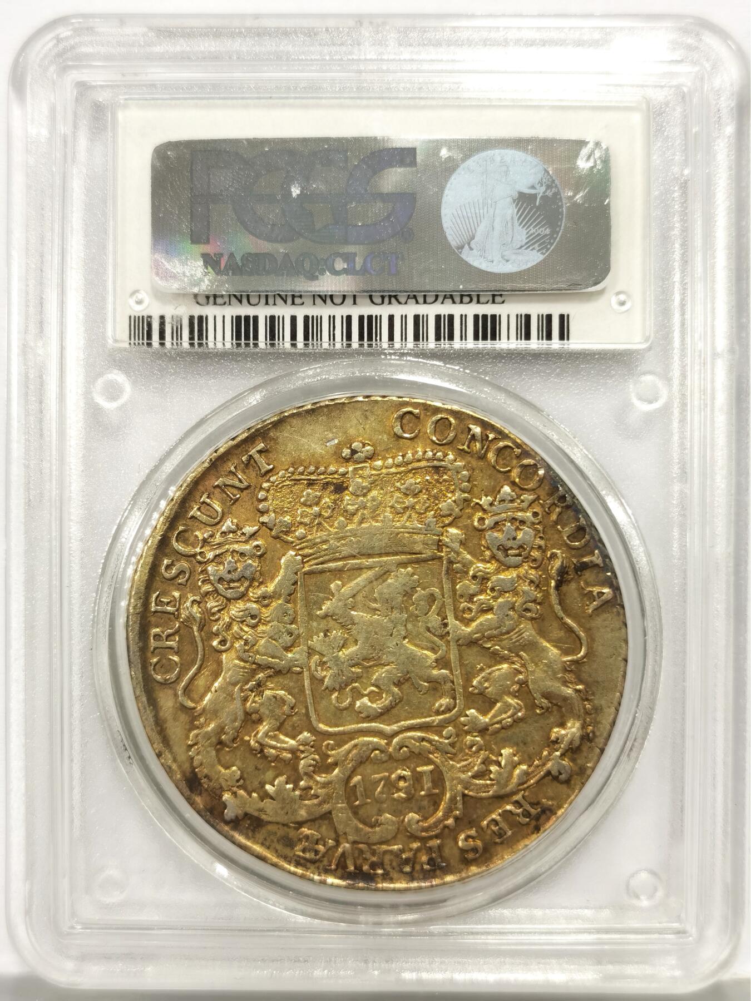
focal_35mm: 54
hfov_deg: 27.0
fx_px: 1562
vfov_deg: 35.5
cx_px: 376
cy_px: 500
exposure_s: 1/100
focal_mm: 5.56
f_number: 16
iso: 125
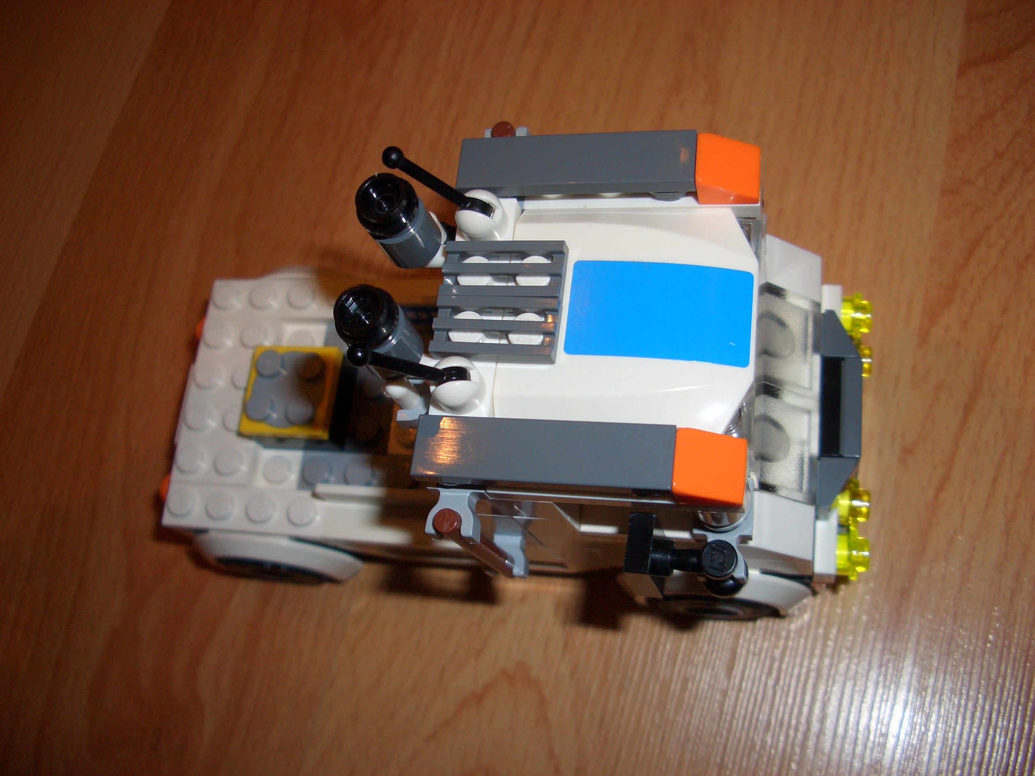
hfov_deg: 52.6
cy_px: 388
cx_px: 518
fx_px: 1046
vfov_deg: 40.7
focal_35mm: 35
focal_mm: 5.8
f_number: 2.6
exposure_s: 1/60
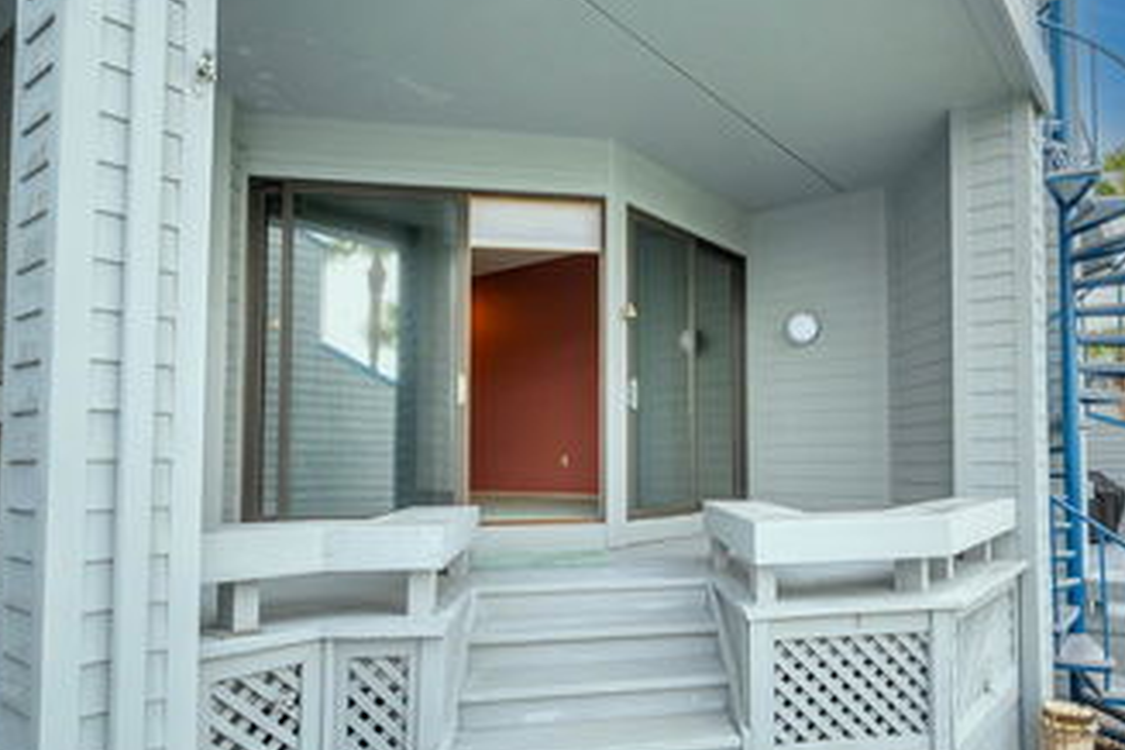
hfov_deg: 76.9
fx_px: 687
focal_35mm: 22
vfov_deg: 57.1
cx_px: 719
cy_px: 413
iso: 400
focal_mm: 10
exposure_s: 1/320
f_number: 10
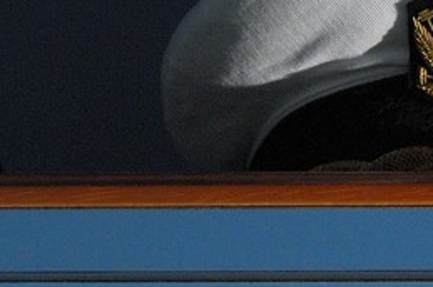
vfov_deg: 3.1
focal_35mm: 445
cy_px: 626
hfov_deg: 4.5
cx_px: 1240
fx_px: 5346
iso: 400
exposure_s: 1/60
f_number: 8
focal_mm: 48
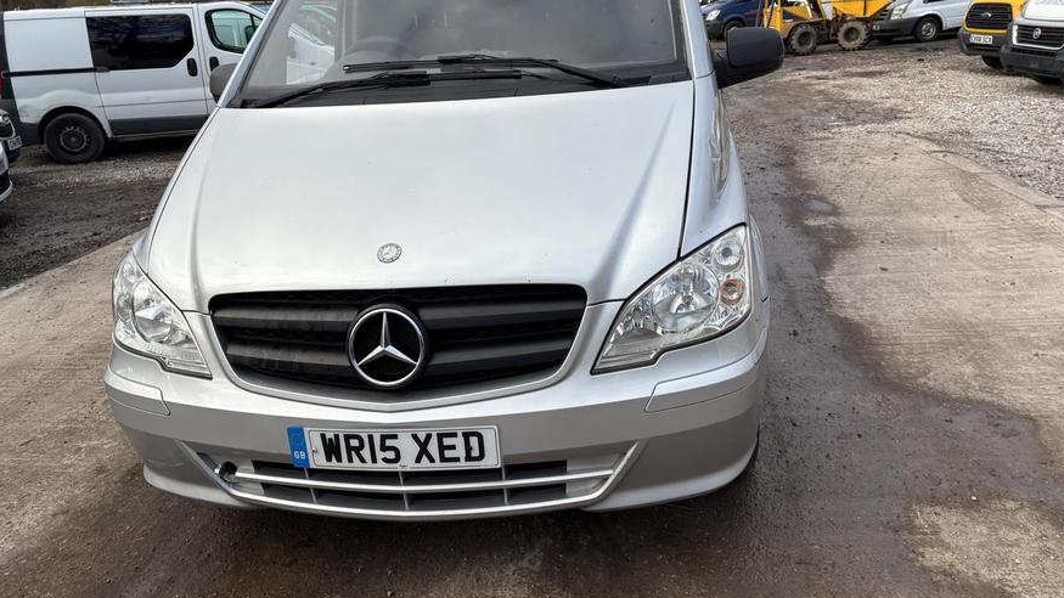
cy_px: 235
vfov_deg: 40.0
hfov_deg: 66.1
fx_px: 818
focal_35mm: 29
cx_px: 533
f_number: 1.6
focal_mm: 5.96
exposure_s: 1/1364
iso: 50
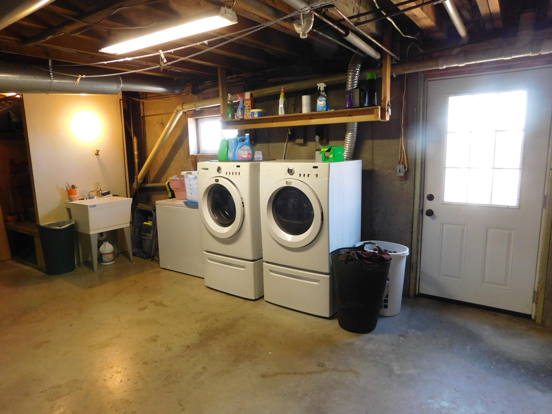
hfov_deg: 73.9
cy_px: 207
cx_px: 276
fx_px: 367
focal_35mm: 23
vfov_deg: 58.9
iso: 360
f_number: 3
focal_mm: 4
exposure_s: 1/30
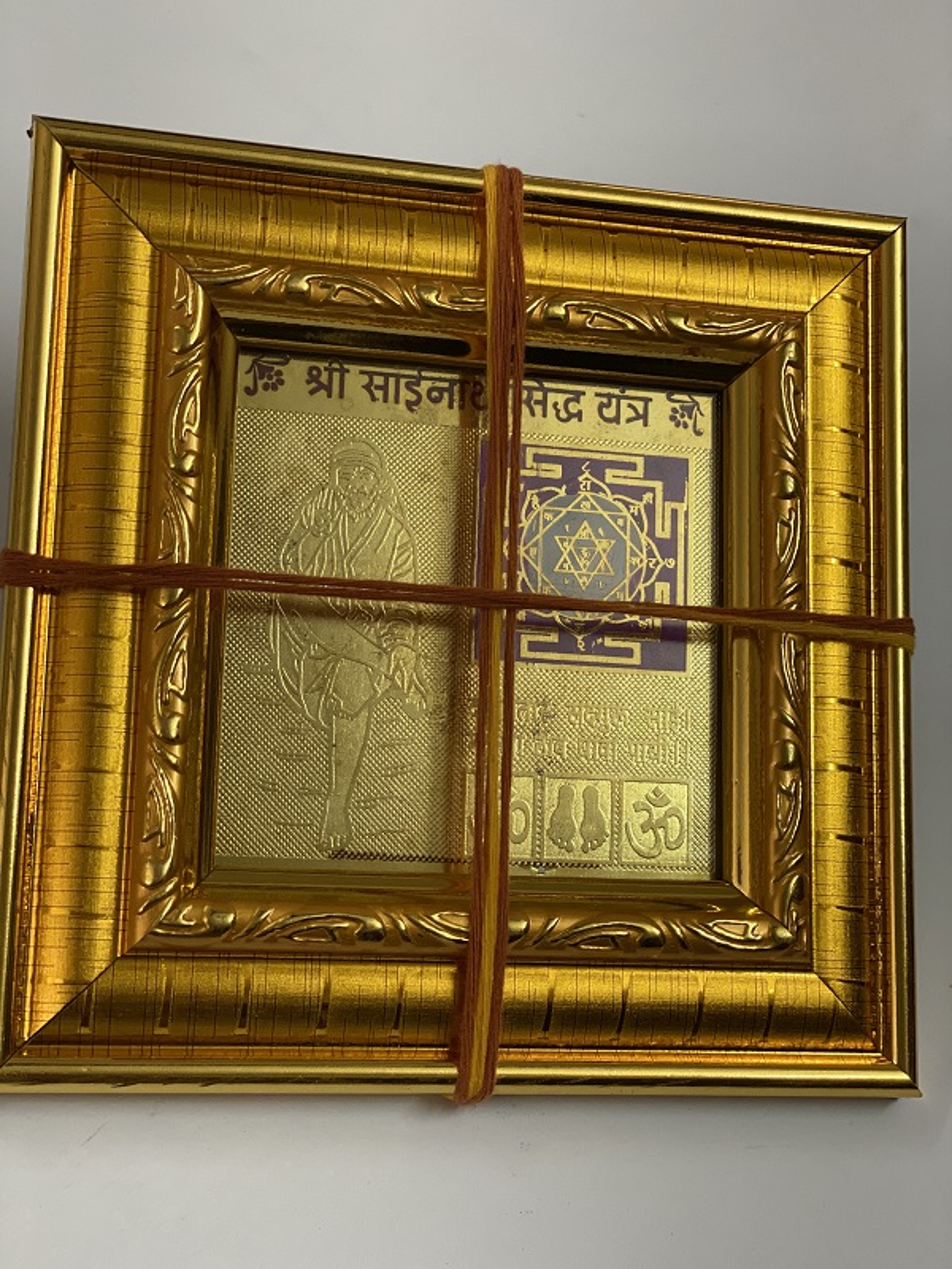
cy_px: 634
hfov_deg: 28.0
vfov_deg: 36.8
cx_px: 476
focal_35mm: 52
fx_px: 1907
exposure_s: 1/100
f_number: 2
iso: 200
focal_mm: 6
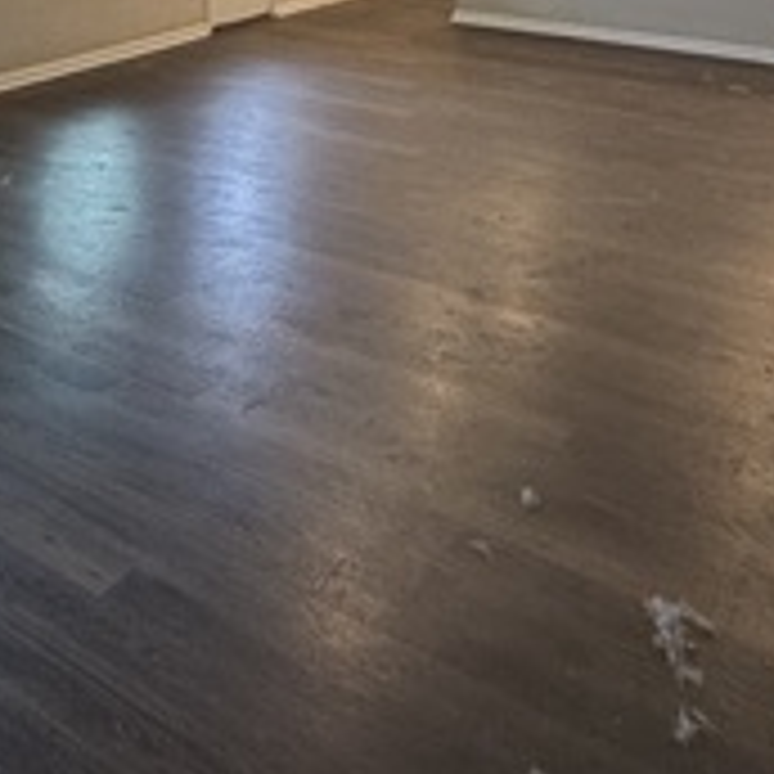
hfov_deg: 33.2
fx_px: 1164
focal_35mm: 46
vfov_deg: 29.7
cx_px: -27
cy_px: -225
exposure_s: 1/60
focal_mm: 2.22
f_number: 2.2
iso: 200
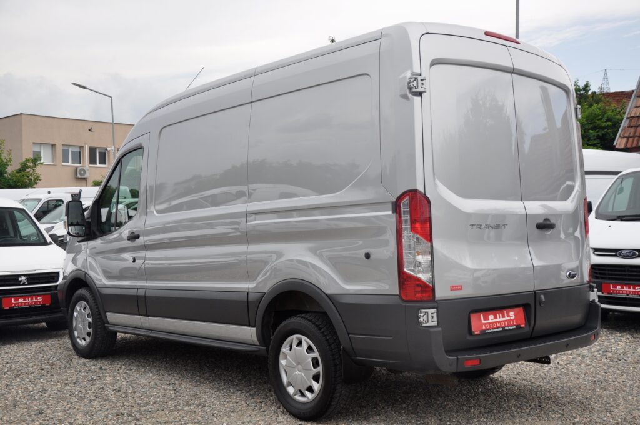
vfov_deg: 31.8
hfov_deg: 46.5
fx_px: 746
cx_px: 320
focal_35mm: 42
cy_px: 212
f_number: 8
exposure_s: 1/200
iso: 500
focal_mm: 28
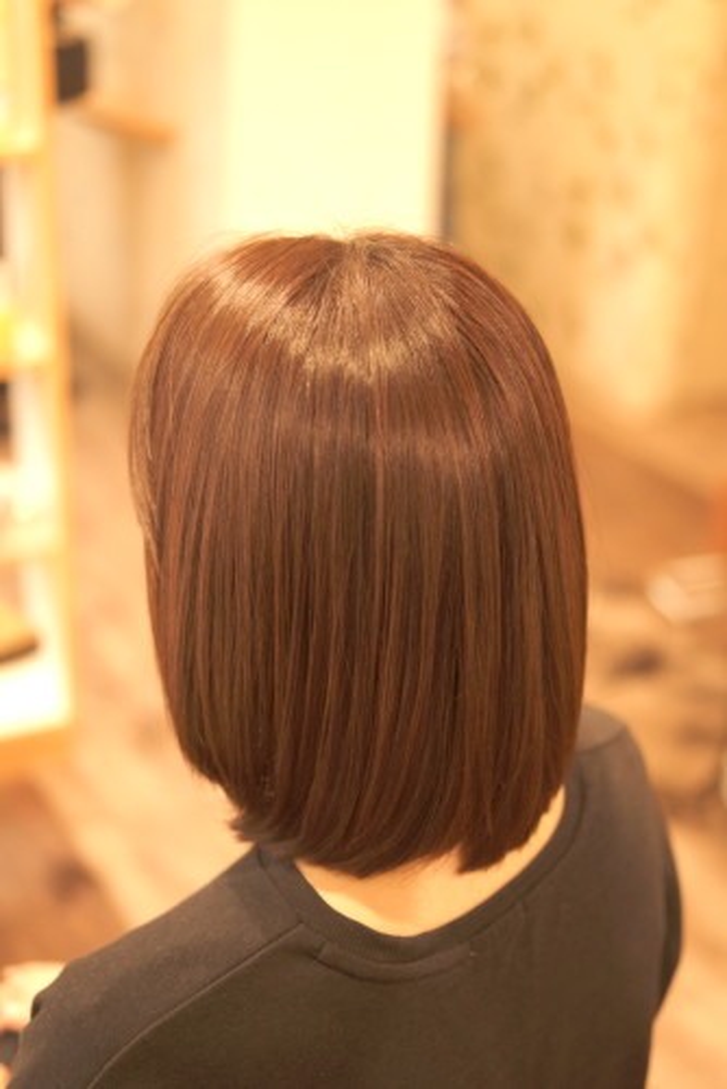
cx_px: 364
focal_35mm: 52
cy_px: 544
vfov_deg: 37.8
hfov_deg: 25.8
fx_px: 1588
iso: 800
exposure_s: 1/320
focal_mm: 35
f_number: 1.8
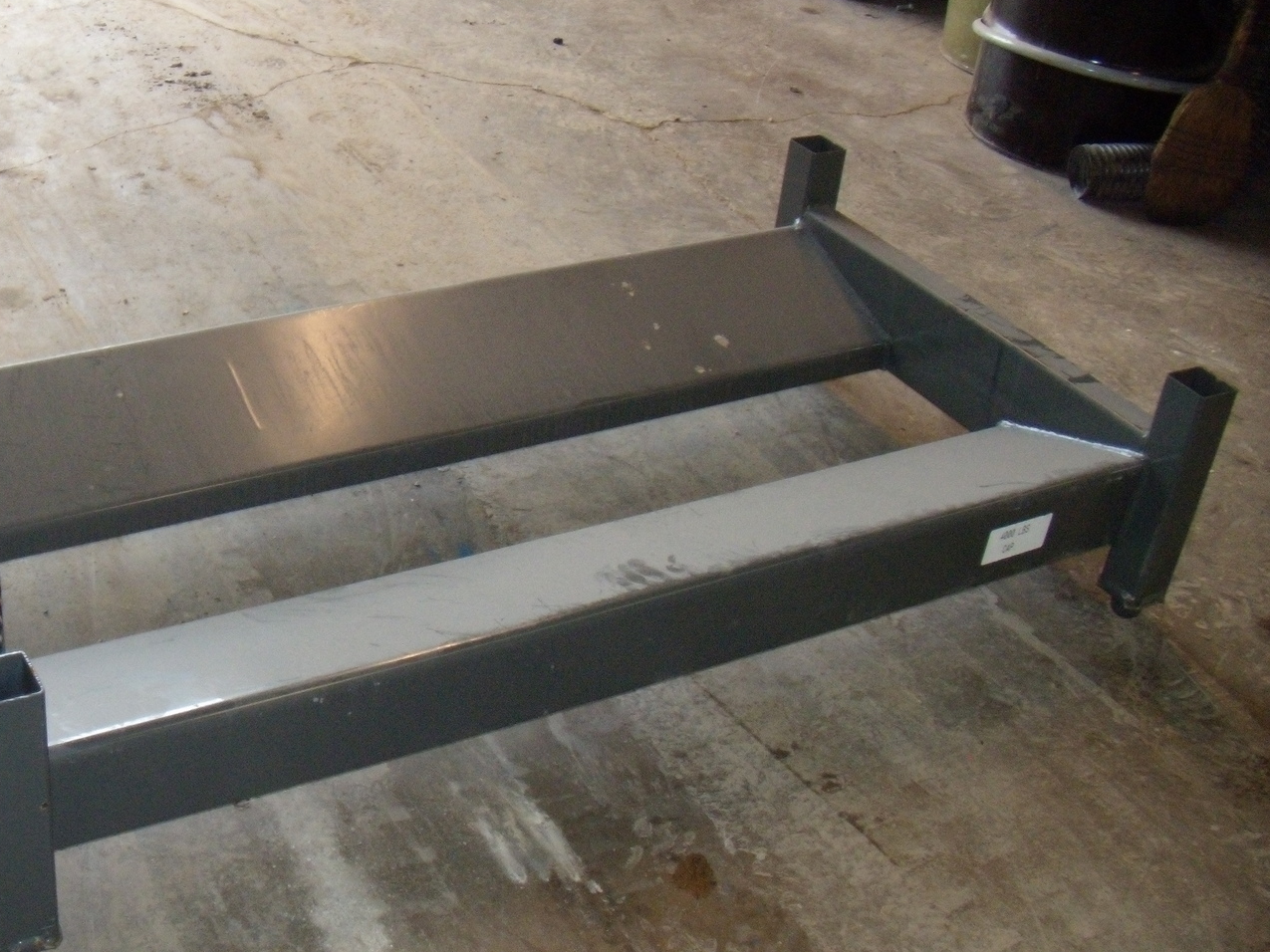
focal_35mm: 48
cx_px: 529
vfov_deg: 30.2
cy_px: 566
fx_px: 1761
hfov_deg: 39.5
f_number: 3.6
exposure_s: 1/30
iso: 400
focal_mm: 6.4
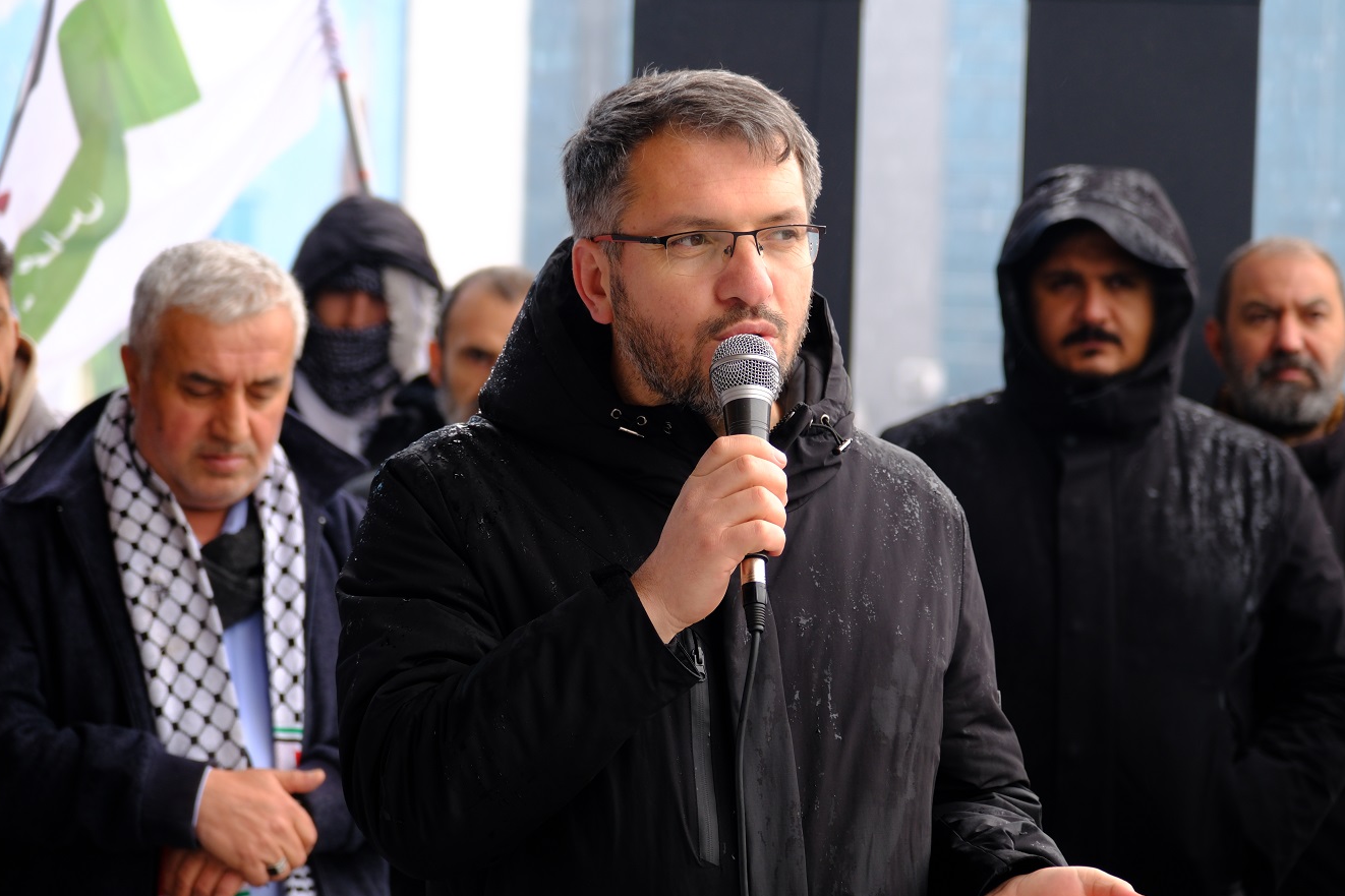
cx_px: 667
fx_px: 4632
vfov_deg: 11.1
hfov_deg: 16.5
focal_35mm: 124
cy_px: 455
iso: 250
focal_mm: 80
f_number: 4
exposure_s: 1/80
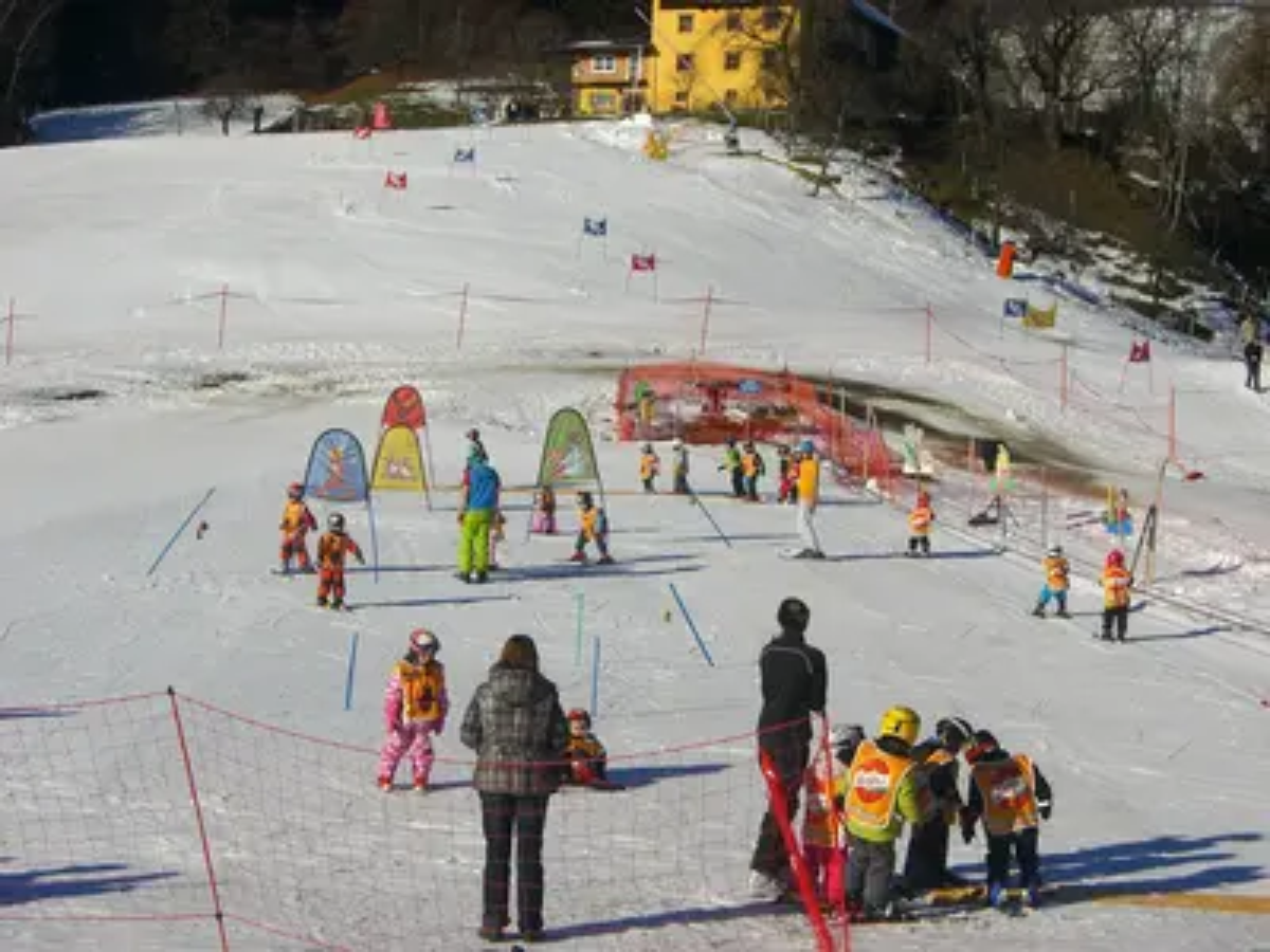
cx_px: 635
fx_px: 2898
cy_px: 476
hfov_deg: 24.7
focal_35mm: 79
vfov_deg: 18.7
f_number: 6.5
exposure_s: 1/640
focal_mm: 12.8
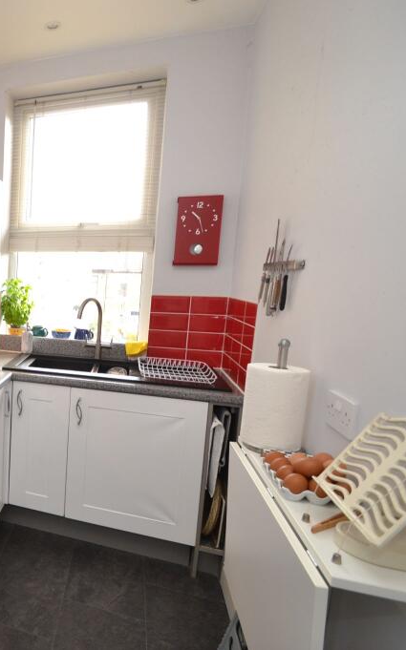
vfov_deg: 77.2
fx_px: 408
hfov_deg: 41.2
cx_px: -51
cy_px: 325
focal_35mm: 23
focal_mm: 10
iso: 450
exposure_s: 1/60
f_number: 3.5
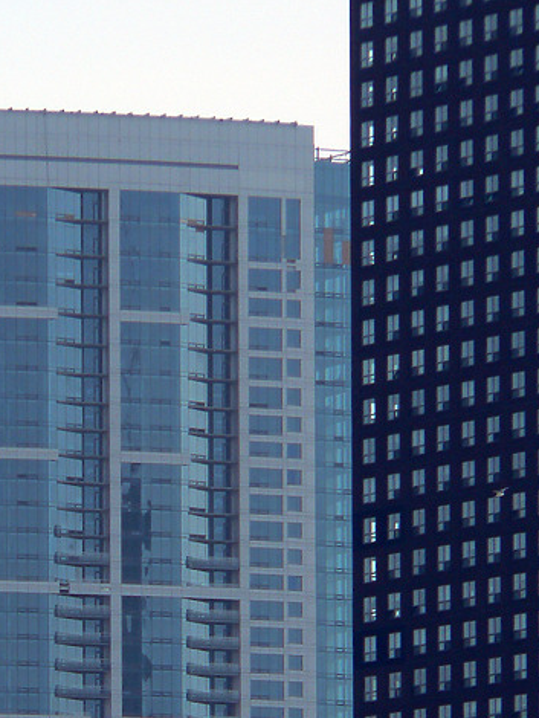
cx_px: 94
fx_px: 14167
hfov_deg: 2.2
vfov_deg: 2.9
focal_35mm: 683
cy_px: 562
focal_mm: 59.5
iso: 80
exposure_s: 1/500
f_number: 4.6
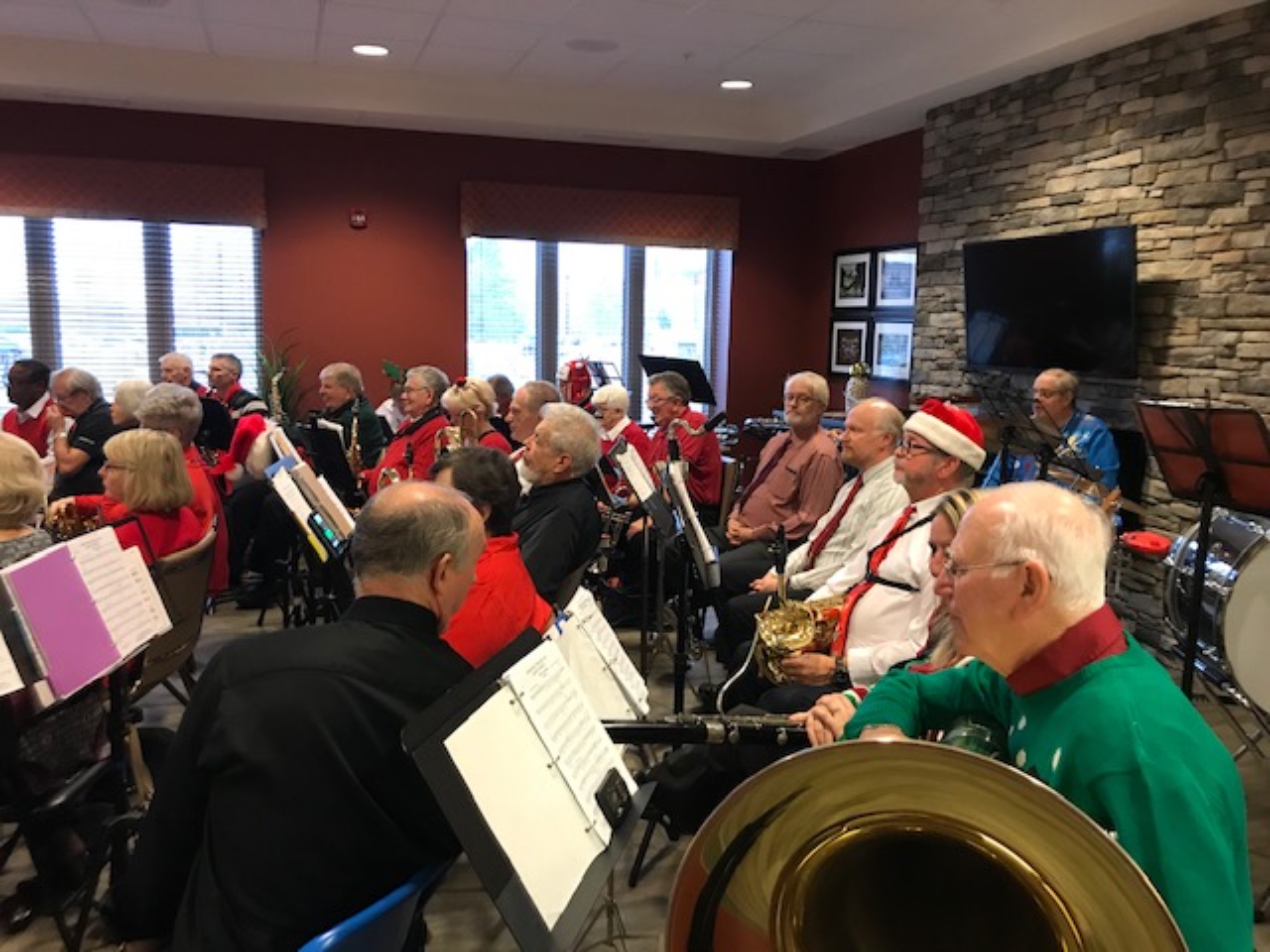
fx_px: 1027
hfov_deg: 63.4
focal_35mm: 28
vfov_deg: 49.7
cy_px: 476
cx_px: 635
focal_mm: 3.99
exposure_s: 1/15
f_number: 1.8
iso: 80
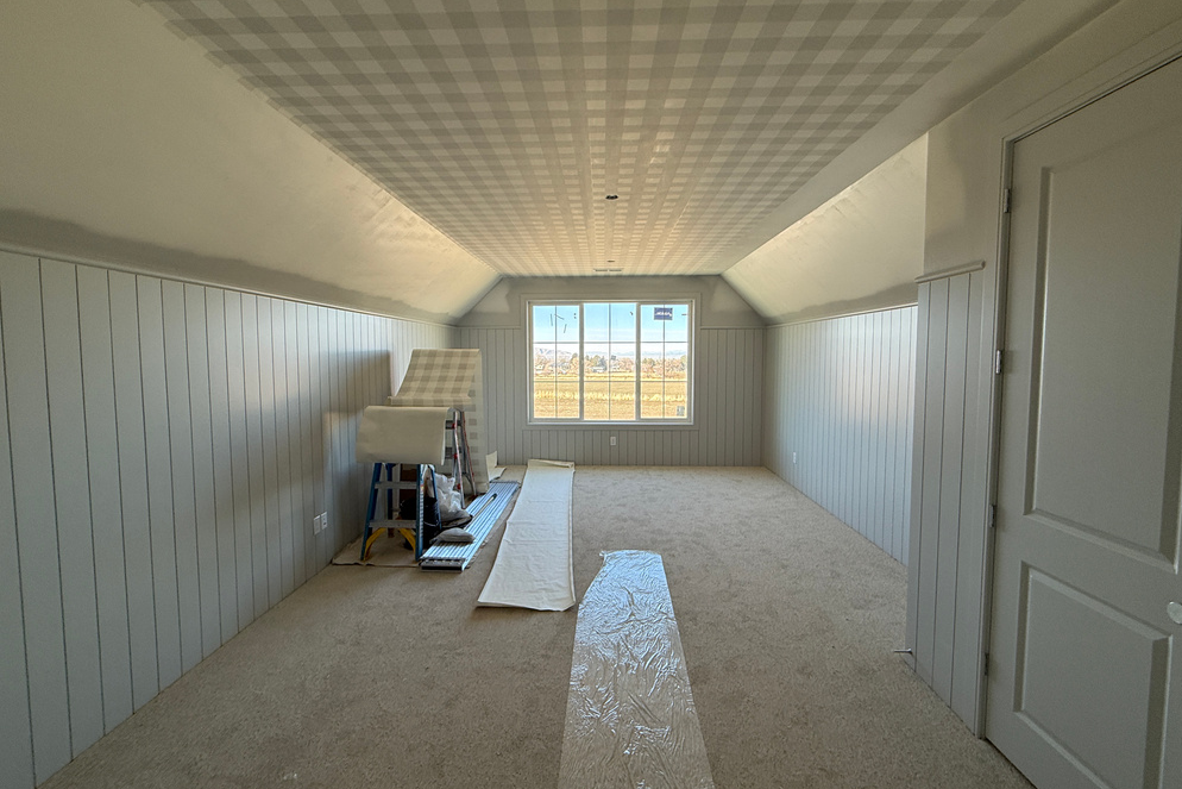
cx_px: 590
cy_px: 386
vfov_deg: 77.3
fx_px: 493
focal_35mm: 15
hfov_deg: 100.4
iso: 64
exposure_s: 1/127
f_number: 2.2
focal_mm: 2.22
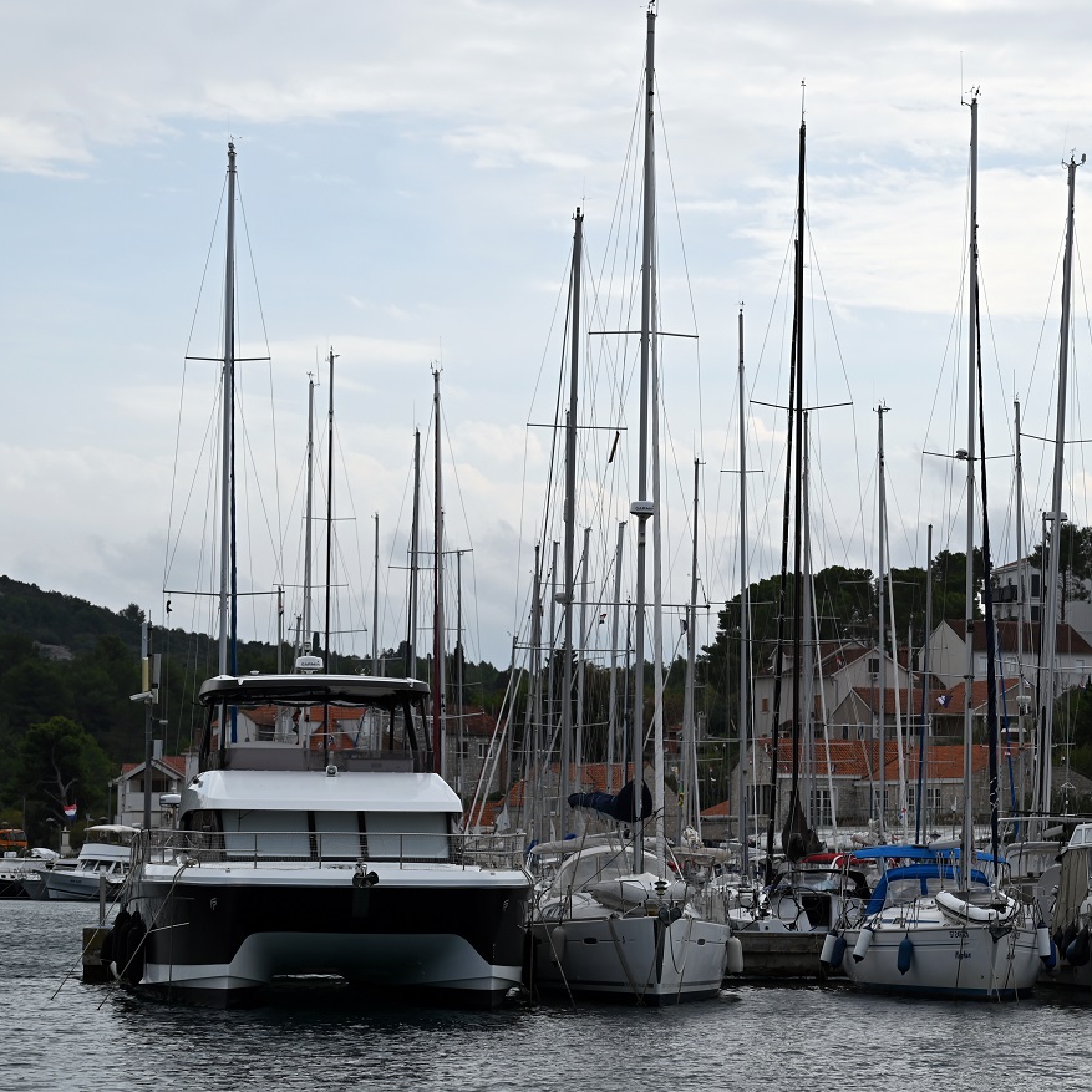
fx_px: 3890
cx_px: 905
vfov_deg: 16.0
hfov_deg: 15.8
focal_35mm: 109
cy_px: 580
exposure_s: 1/640
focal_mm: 75
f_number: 6.3
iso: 100
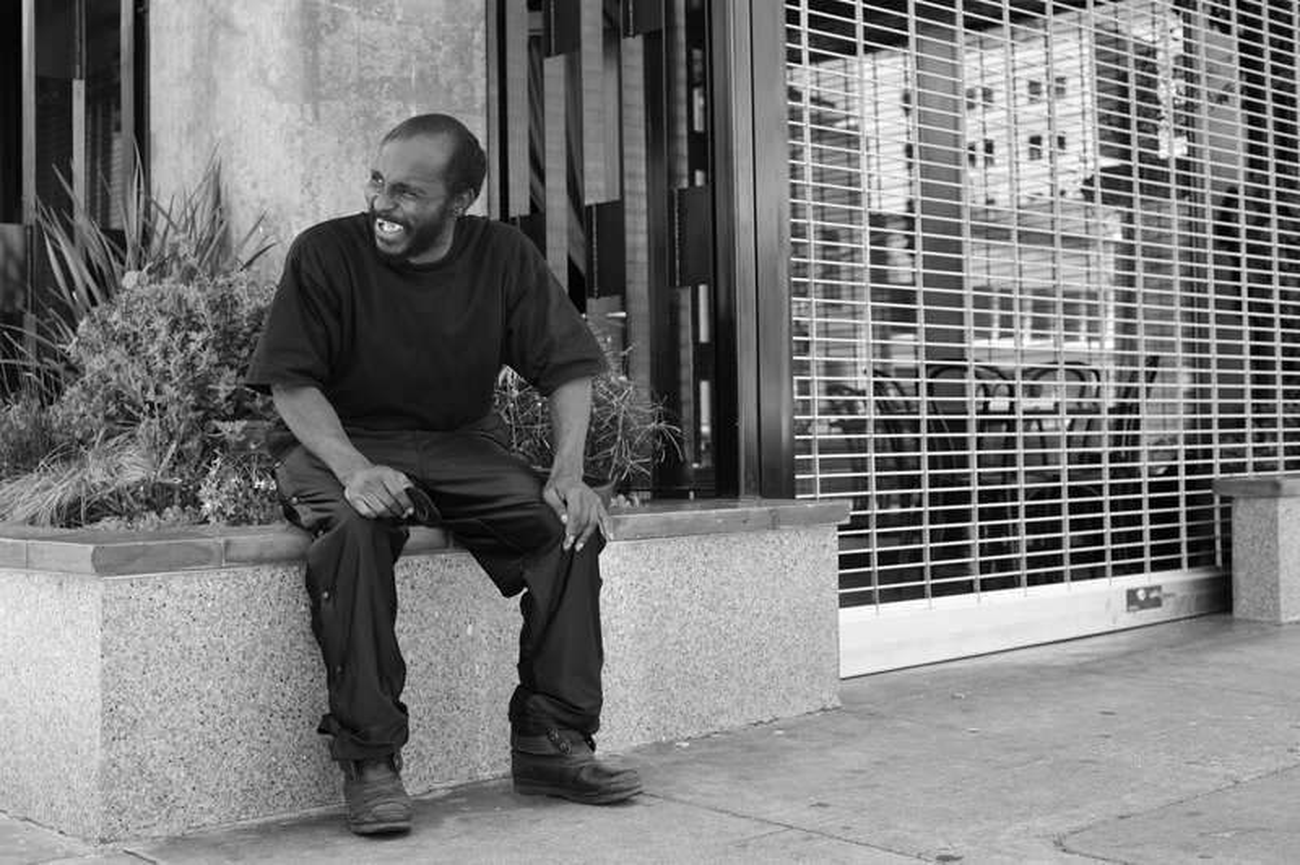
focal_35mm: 50
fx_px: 1804
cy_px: 432
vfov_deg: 26.9
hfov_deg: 39.6
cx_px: 650
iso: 200
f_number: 4
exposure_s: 1/125
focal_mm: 50
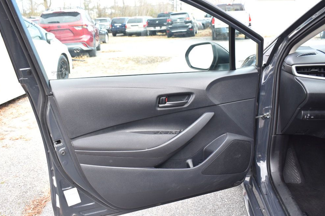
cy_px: 106
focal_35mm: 31
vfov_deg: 42.3
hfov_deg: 60.3
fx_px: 280
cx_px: 158
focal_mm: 20
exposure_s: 1/125
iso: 400
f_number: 5.6
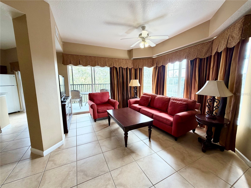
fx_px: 102
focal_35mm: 14
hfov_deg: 102.1
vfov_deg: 85.7
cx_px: 126
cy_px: 94
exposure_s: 1/120
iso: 125
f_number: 2.2
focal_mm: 2.22
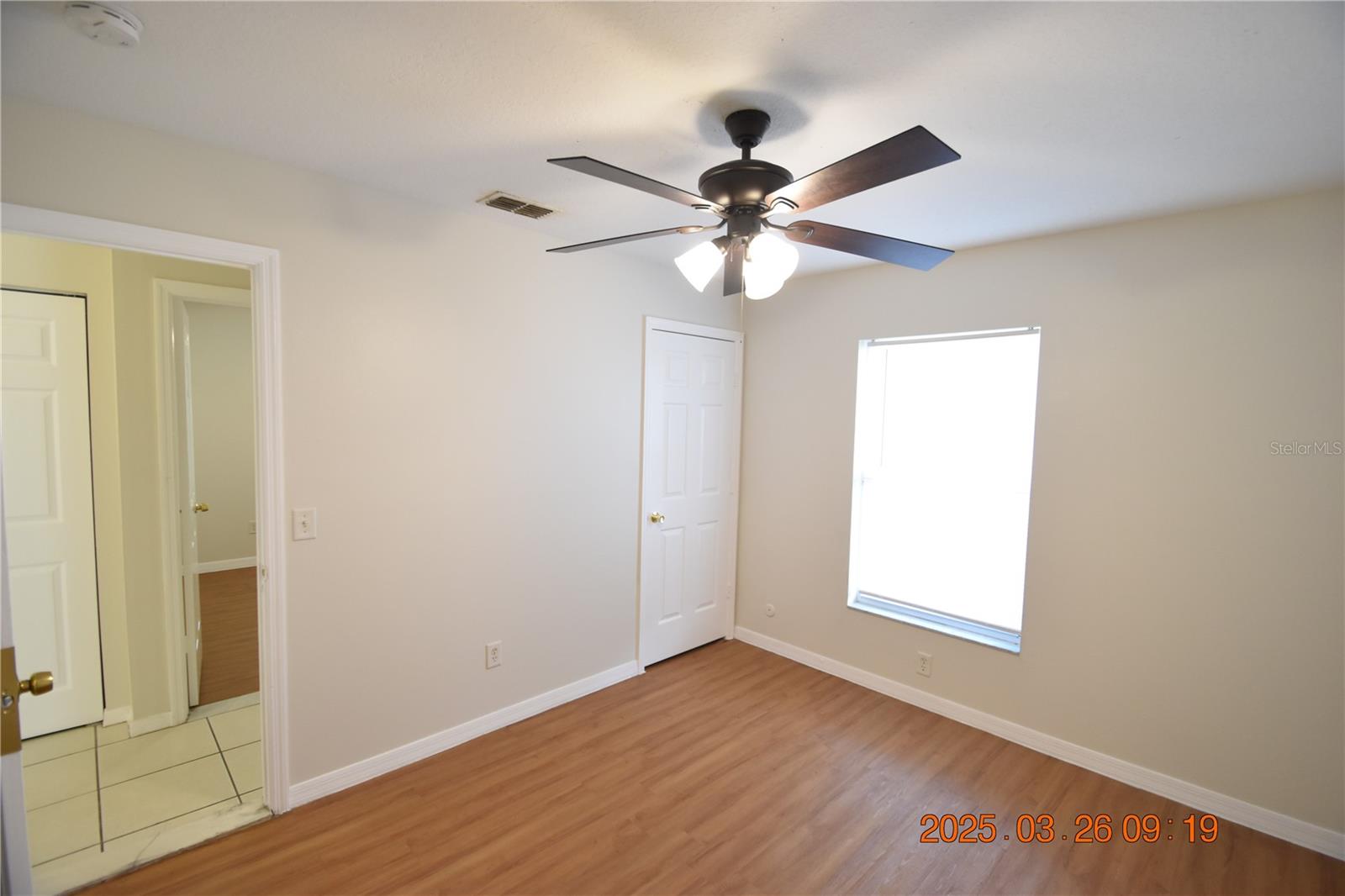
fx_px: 560
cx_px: 672
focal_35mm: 15
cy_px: 448
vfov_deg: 77.3
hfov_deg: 100.4
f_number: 3.5
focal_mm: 10
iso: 1000
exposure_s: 1/60
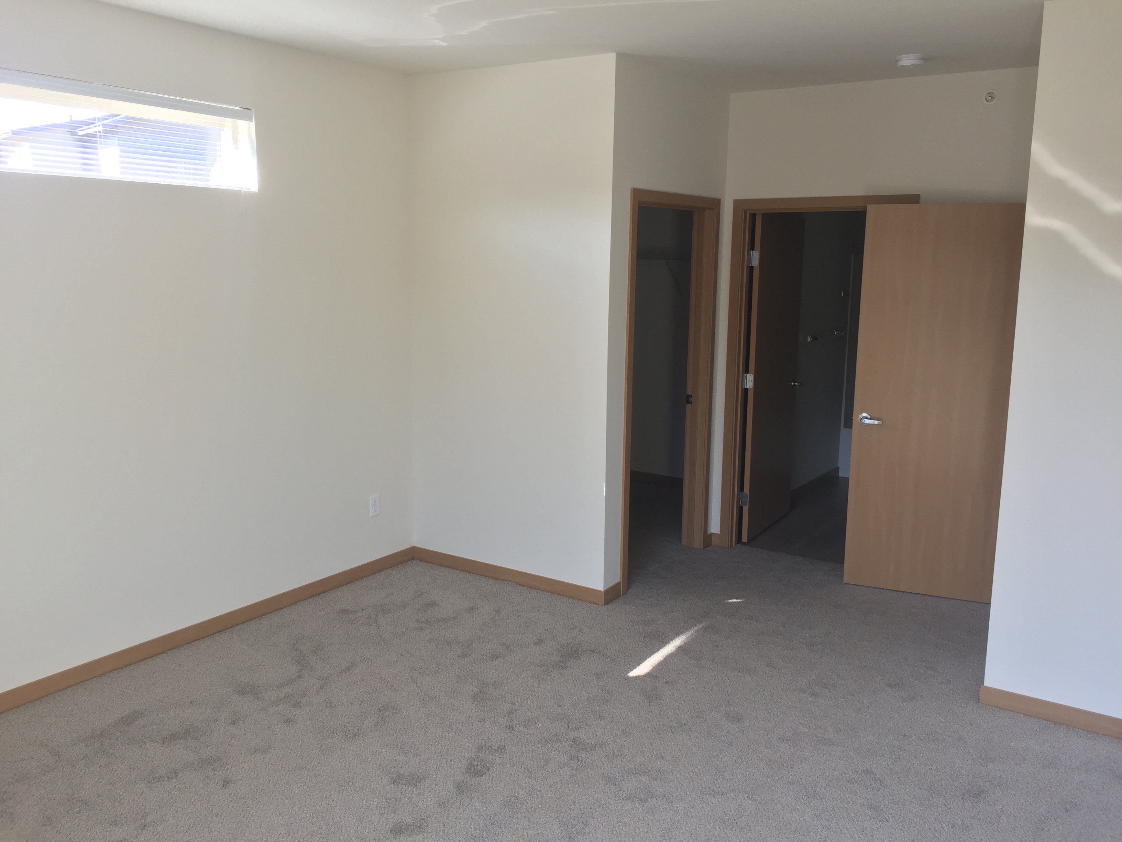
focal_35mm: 29
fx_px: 940
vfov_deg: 48.2
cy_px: 421
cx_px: 561
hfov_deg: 61.7
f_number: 2.2
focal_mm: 4.15
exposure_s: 1/40
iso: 32
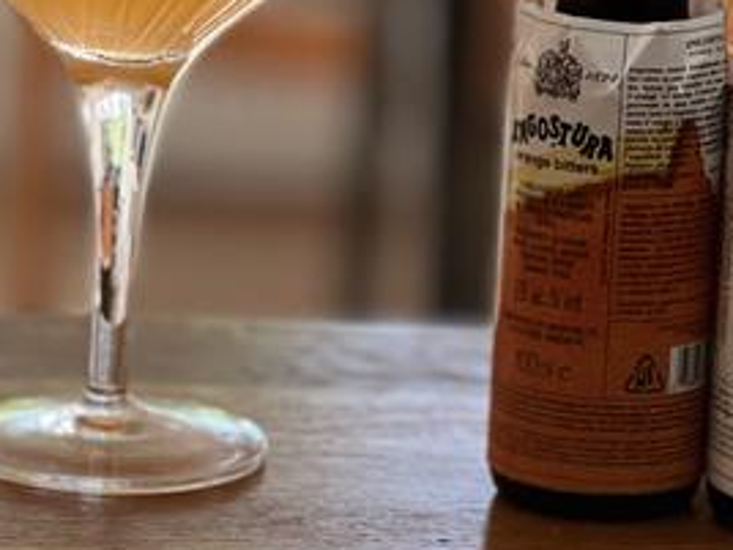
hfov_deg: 8.6
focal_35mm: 230
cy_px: -82
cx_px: 454
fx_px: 4870
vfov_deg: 6.4
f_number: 2.8
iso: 80
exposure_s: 1/121
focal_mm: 9
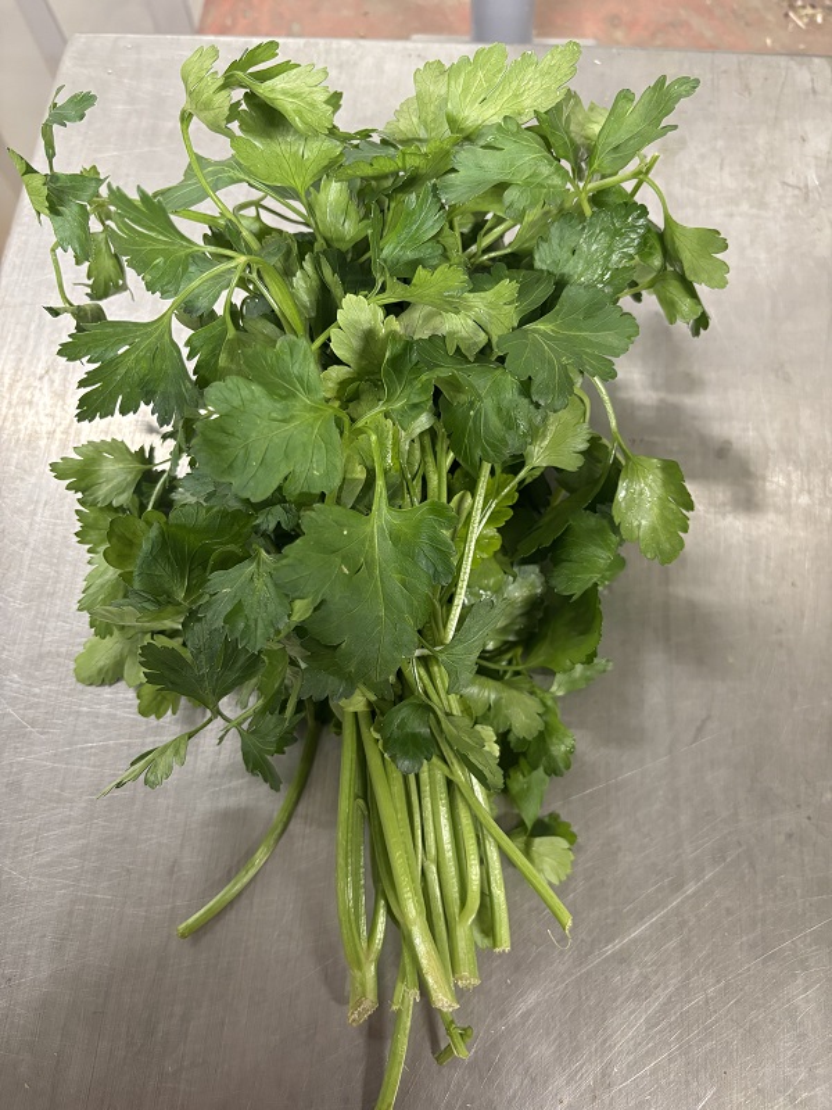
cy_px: 555
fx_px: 833
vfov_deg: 67.3
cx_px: 416
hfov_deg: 53.1
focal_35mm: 26
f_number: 1.6
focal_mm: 5.96
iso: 320
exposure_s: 1/50
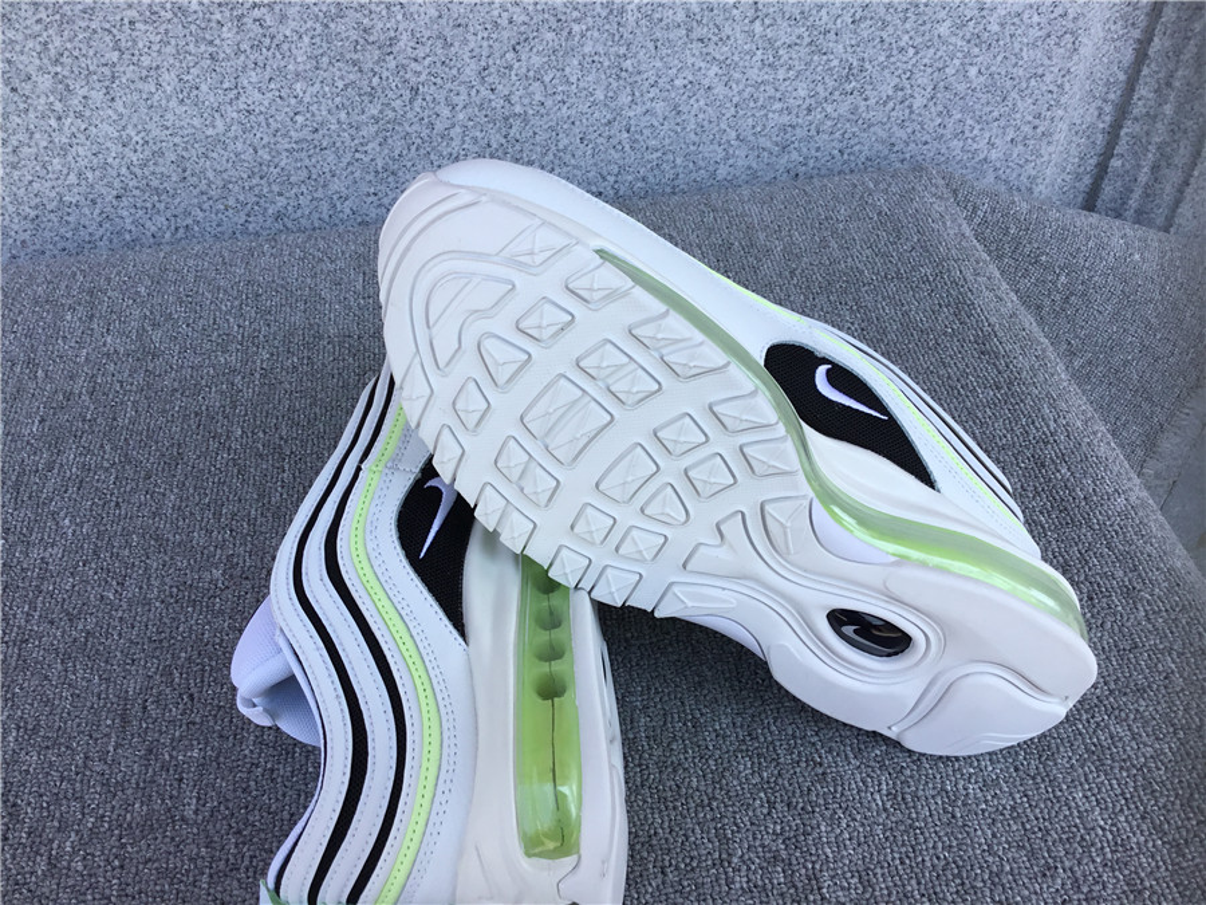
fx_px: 1080
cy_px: 452
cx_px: 603
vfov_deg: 45.4
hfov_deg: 58.4
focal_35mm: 31
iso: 25
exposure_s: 1/382
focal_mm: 3.3
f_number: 2.4
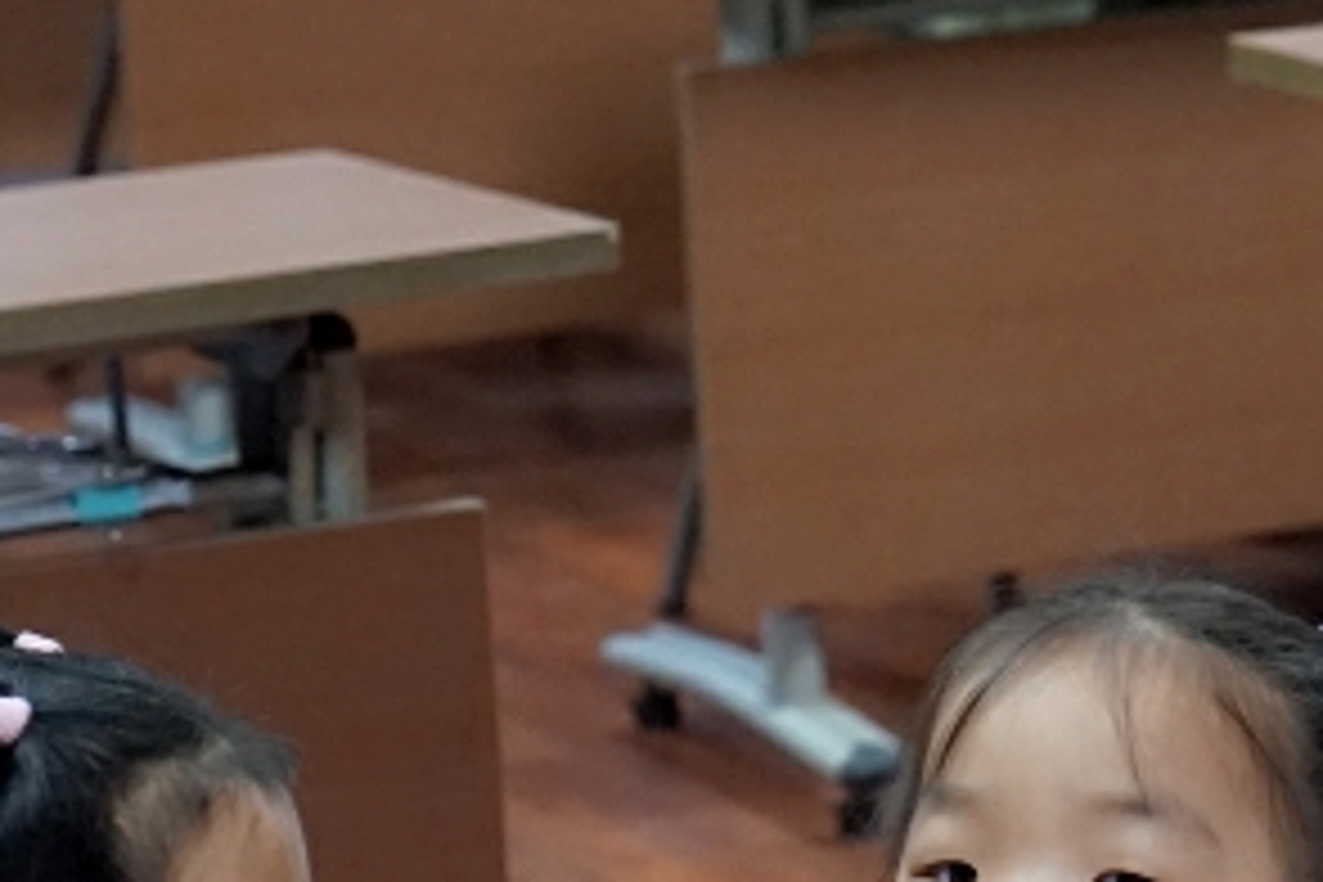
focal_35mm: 188
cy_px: 1012
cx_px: 1102
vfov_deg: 7.3
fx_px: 6908
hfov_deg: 10.9
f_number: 4
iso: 2500
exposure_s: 1/160
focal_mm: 46
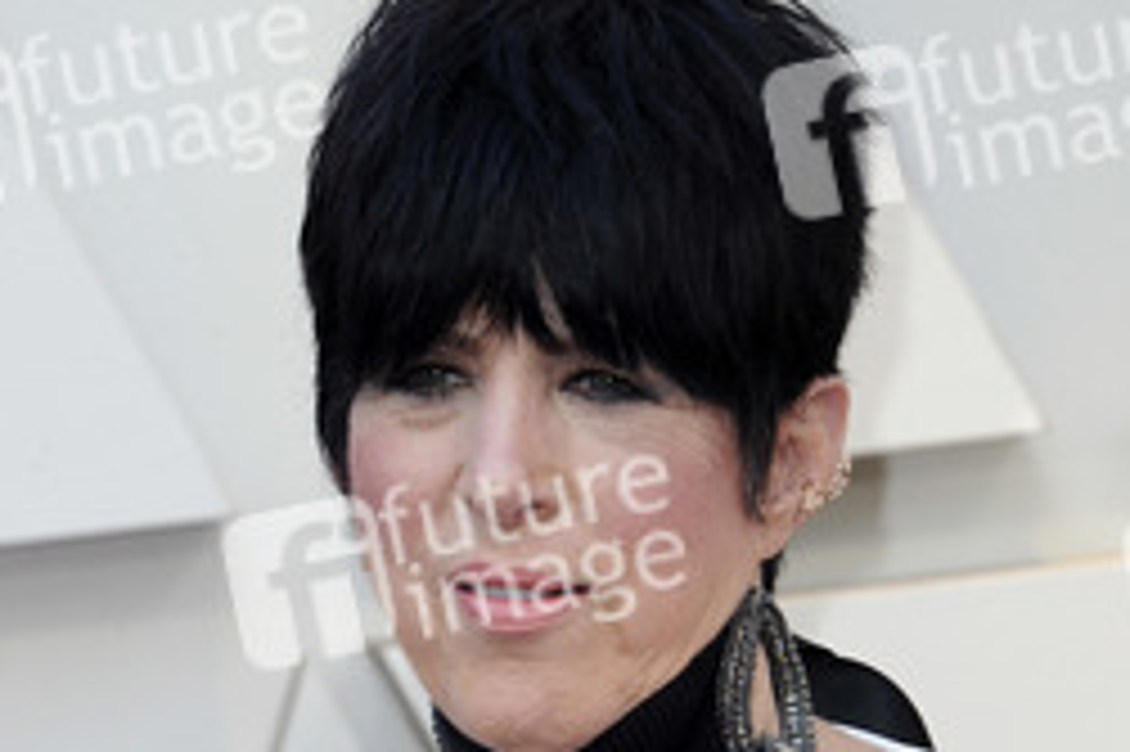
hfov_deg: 5.2
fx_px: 12516
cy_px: 788
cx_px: 588
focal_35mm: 399
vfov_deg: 3.4
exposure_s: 1/250
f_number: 9
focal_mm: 250
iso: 800
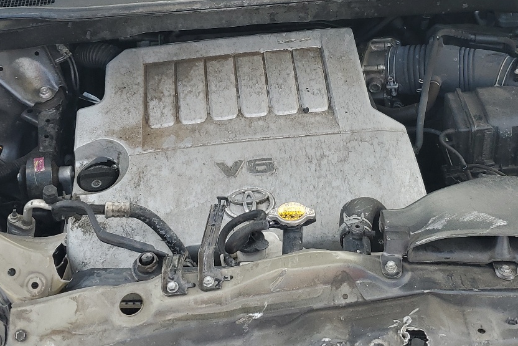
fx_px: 748
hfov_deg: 38.1
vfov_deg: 25.7
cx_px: 283
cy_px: 89
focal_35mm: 52
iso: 50
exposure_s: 1/556
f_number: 1.5
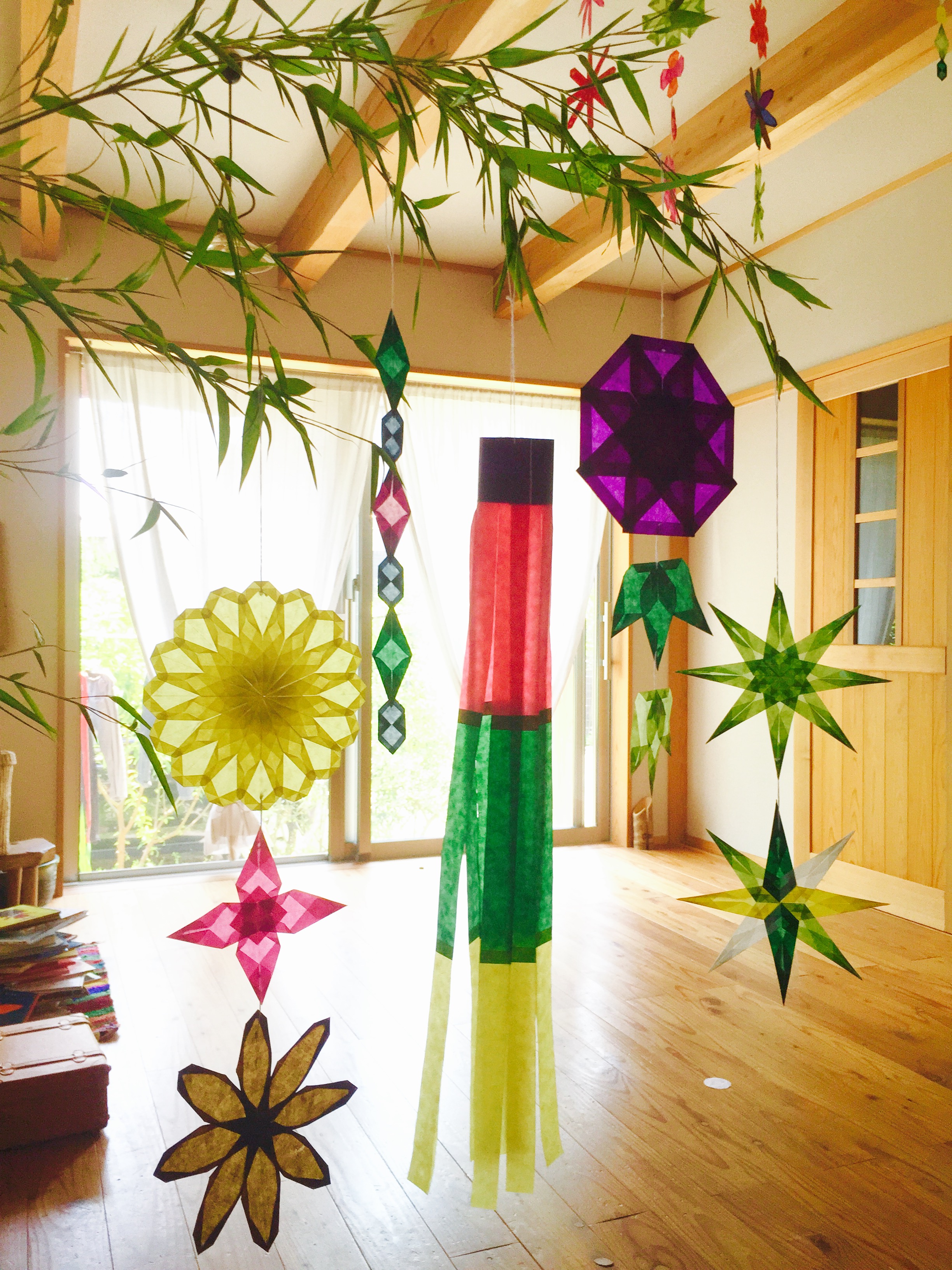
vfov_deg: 61.7
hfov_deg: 48.2
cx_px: 476
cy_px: 635
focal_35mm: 29
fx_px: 1063
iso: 32
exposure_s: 1/120
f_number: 2.2
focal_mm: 4.15
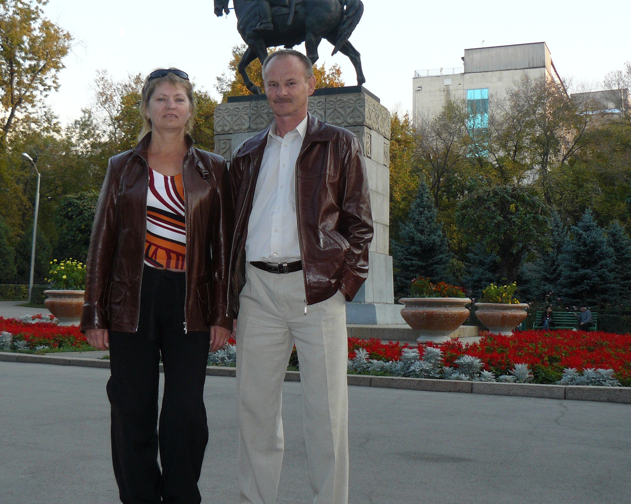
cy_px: 213
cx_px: 270
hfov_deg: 39.5
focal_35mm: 47
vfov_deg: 32.0
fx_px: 878
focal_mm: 6
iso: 100
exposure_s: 1/100
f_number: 2.8
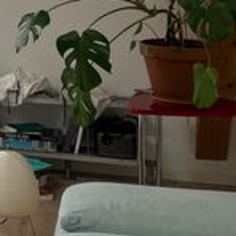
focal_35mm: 93
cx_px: -191
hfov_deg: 15.8
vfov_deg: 17.9
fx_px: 717
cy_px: -30
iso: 50
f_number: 1.6
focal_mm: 5.1
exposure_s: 1/349
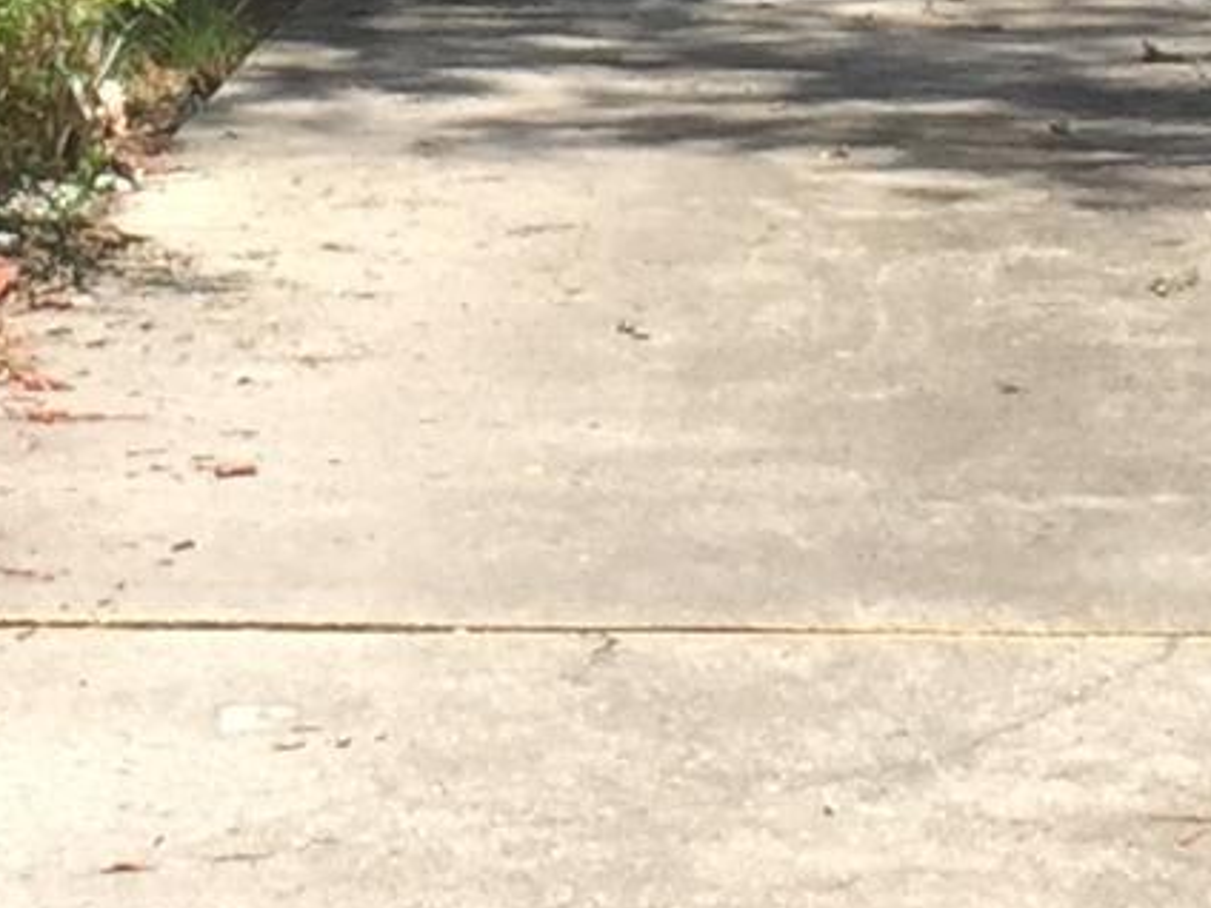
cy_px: -1328
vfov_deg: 6.8
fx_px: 7172
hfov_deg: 9.6
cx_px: 134
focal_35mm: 205
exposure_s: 1/1099
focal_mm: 4.15
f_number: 2.2
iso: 32
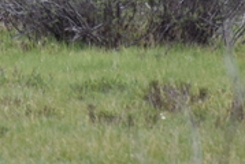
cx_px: -126
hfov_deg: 1.0
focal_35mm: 2143
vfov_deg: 0.6
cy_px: -157
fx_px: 14608
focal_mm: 300
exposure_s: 1/640
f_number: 5.6
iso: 320
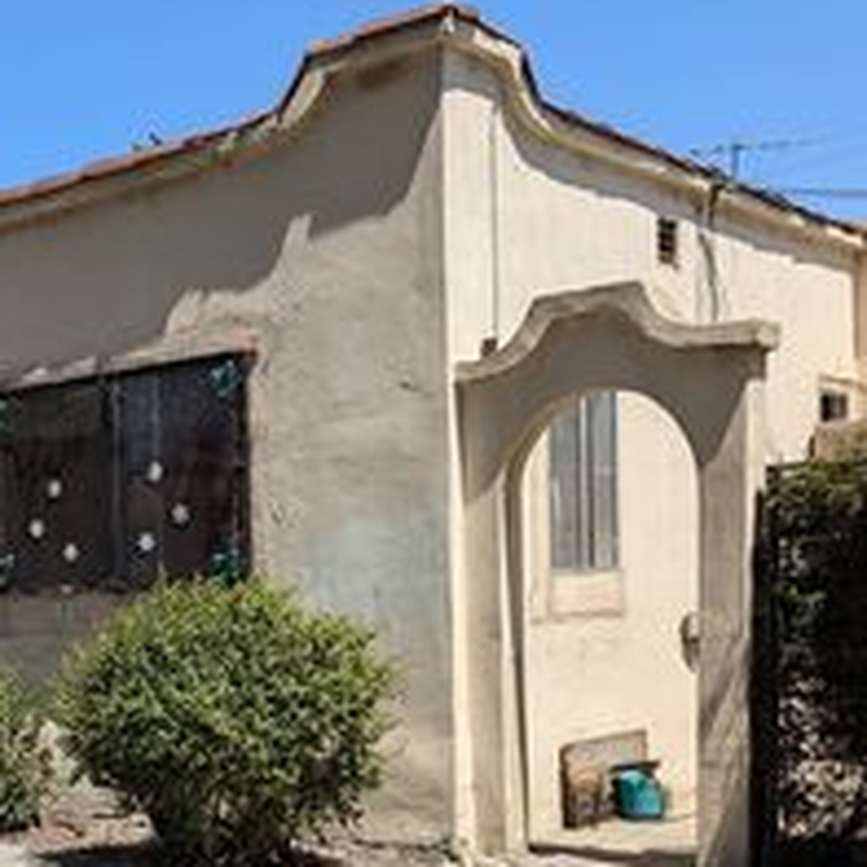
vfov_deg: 30.6
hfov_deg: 28.4
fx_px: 1530
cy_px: 726
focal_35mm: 54
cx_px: -110
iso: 21
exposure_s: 1/1368
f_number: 1.68
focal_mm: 6.9
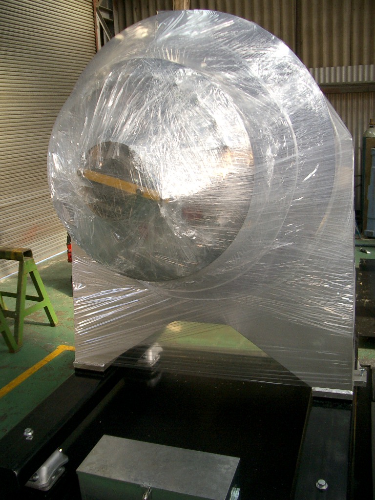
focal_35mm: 35
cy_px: 250
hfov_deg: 40.7
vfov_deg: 52.6
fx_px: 506
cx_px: 188
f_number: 2.6
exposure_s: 1/60
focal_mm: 5.8
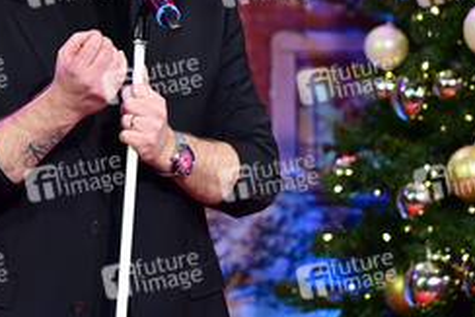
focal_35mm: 369
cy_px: 33
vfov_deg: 3.7
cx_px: 100
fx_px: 4871
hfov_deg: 5.6
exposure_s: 1/320
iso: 2000
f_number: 4
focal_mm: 200
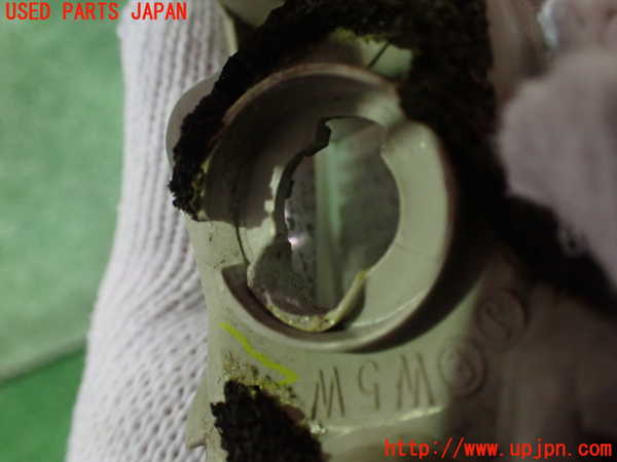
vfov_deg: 46.8
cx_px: 308
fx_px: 535
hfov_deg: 60.0
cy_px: 231
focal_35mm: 30
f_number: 2.3
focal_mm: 5.4
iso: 800
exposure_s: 1/60
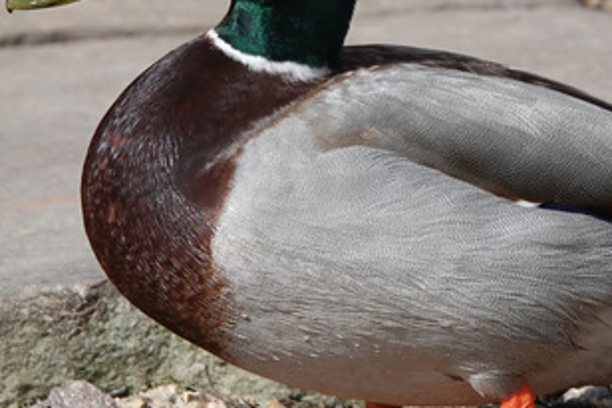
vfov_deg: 1.1
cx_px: 407
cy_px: 193
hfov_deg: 1.6
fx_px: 21544
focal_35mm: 1268
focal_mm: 183.4
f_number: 4.5
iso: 125
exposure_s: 1/1000
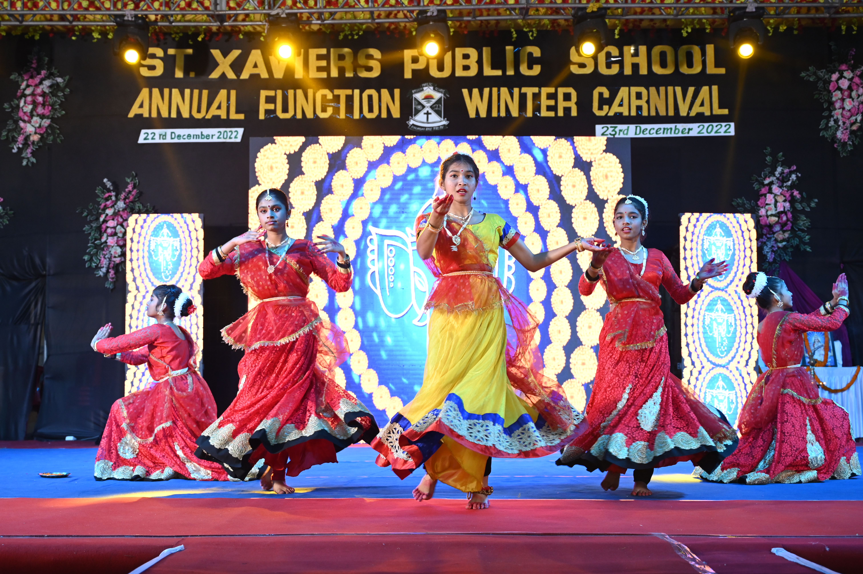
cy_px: 287
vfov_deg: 29.8
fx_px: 1078
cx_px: 432
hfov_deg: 43.6
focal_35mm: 45
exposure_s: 1/200
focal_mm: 45
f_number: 4.5
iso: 1600
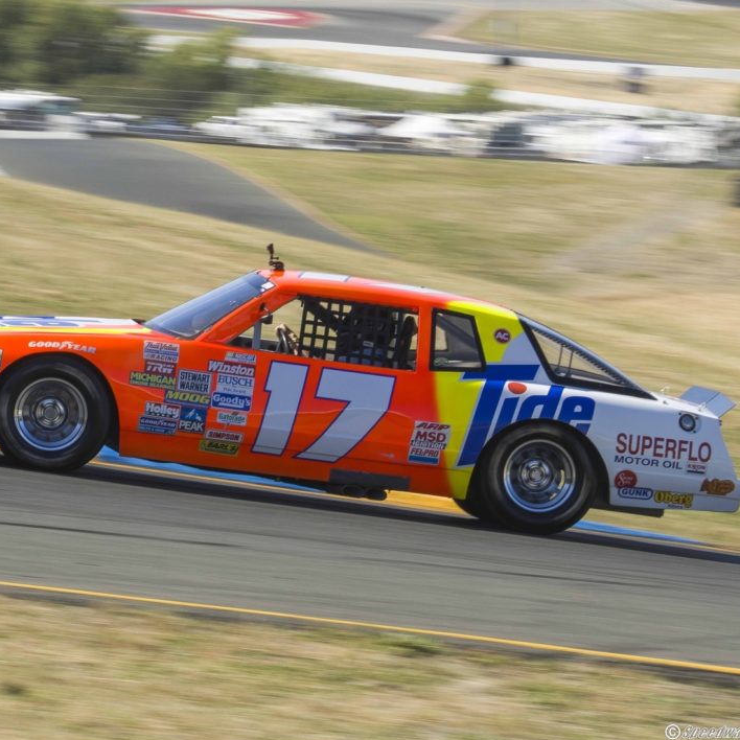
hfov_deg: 10.1
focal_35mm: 173
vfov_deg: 10.1
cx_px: 270
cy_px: 371
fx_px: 4184
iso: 100
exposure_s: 1/125
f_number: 11
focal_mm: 90
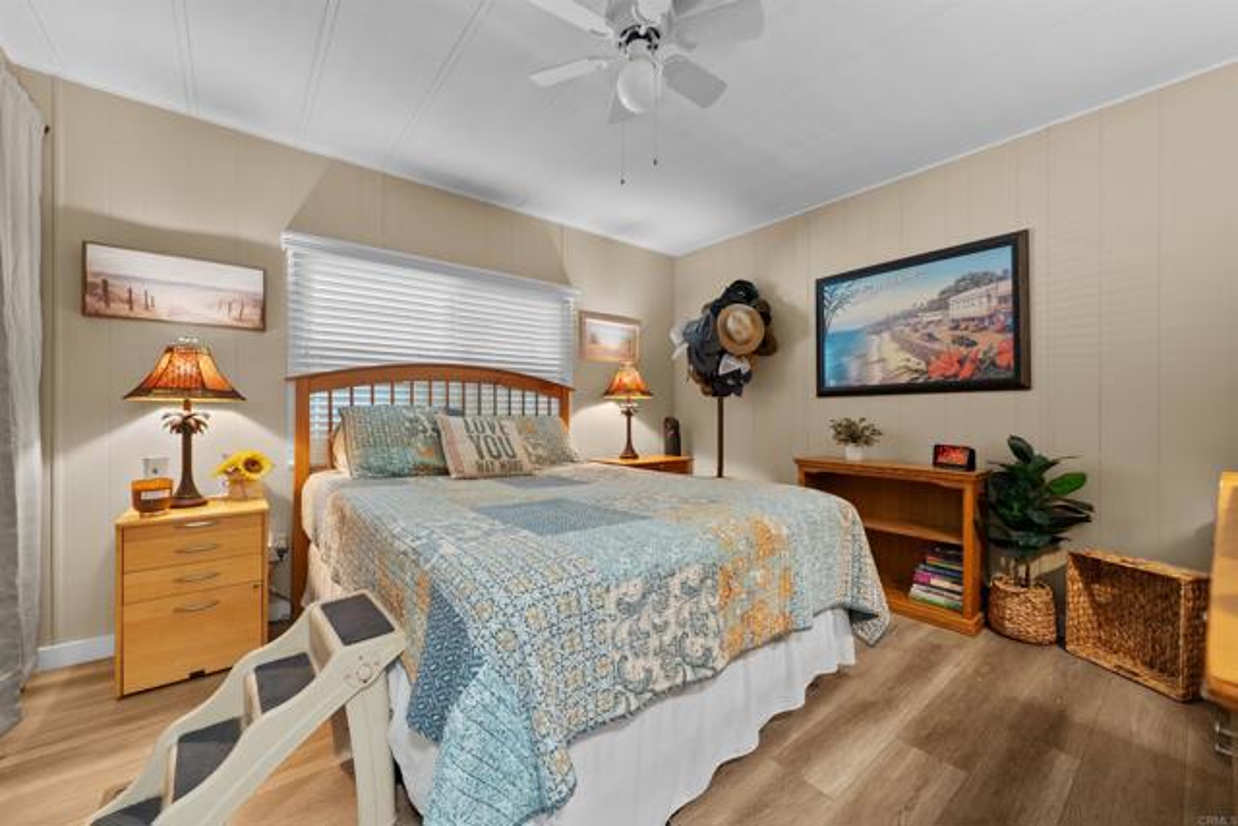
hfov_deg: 108.3
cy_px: 413
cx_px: 619
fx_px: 447
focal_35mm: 13
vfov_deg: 85.5
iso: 250
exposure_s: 3.2
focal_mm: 13
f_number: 9
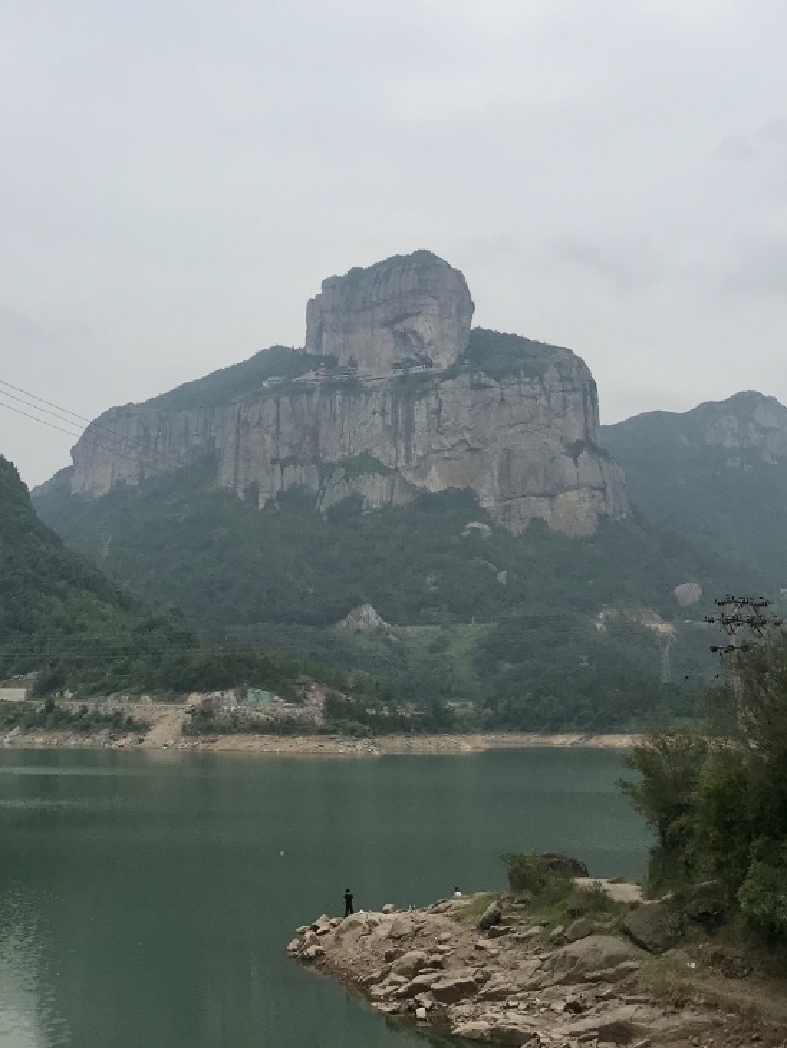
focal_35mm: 46
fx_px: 1394
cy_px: 240
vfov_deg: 39.9
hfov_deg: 31.3
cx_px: 277
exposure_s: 1/4167
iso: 20
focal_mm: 3.99
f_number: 1.8
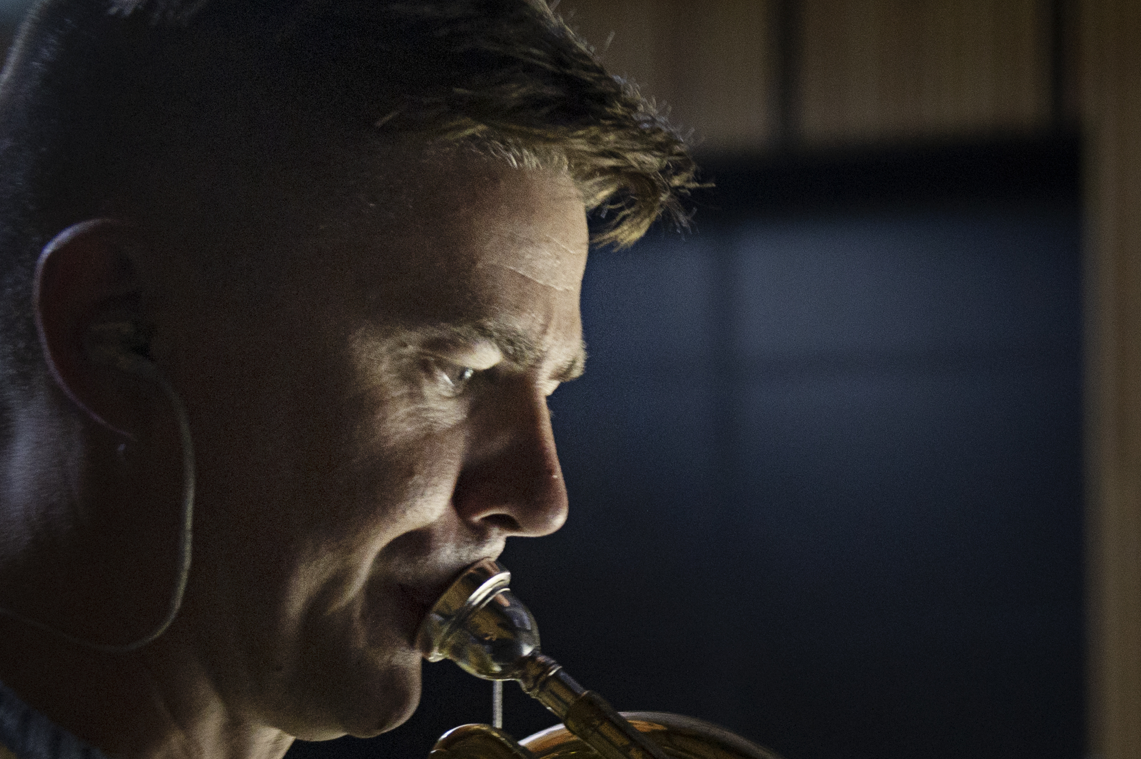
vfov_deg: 14.1
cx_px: 1008
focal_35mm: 96
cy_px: 698
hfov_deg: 20.8
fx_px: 3040
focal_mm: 40
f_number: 2.8
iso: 2000
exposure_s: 1/40
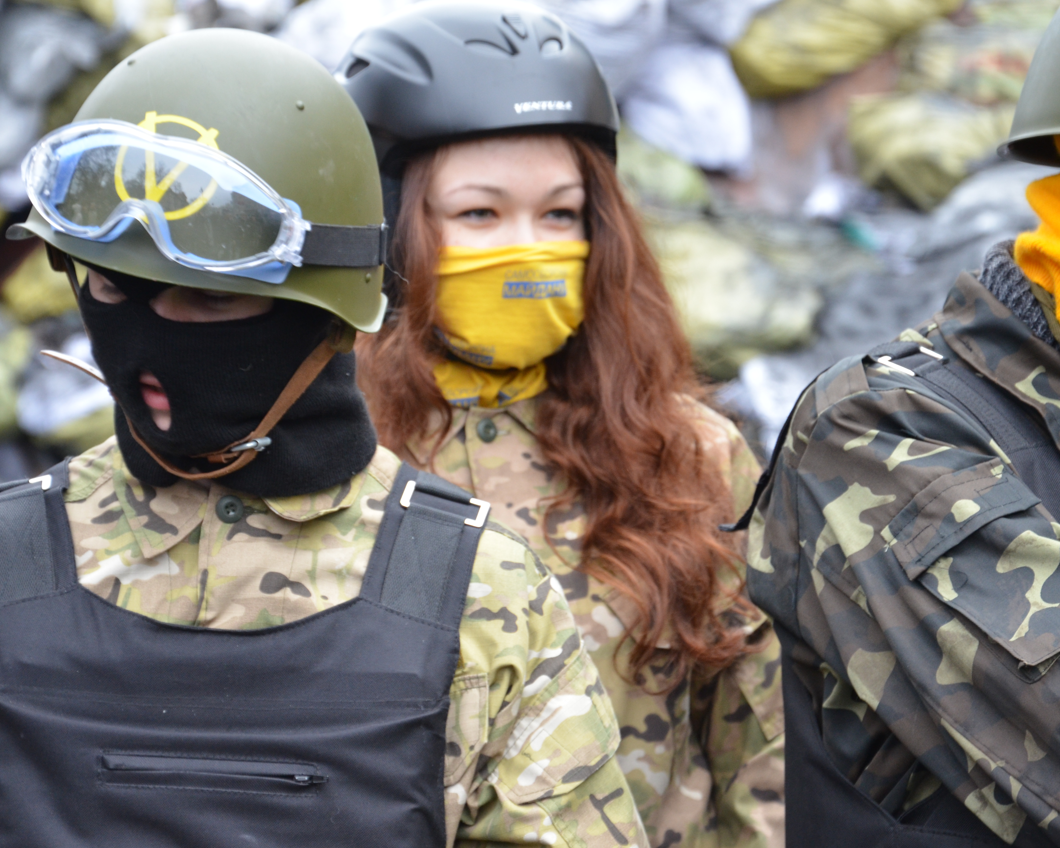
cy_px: 423
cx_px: 480
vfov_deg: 10.1
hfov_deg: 12.6
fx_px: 4800
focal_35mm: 153
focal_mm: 90
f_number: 5.6
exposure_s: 1/160
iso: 800
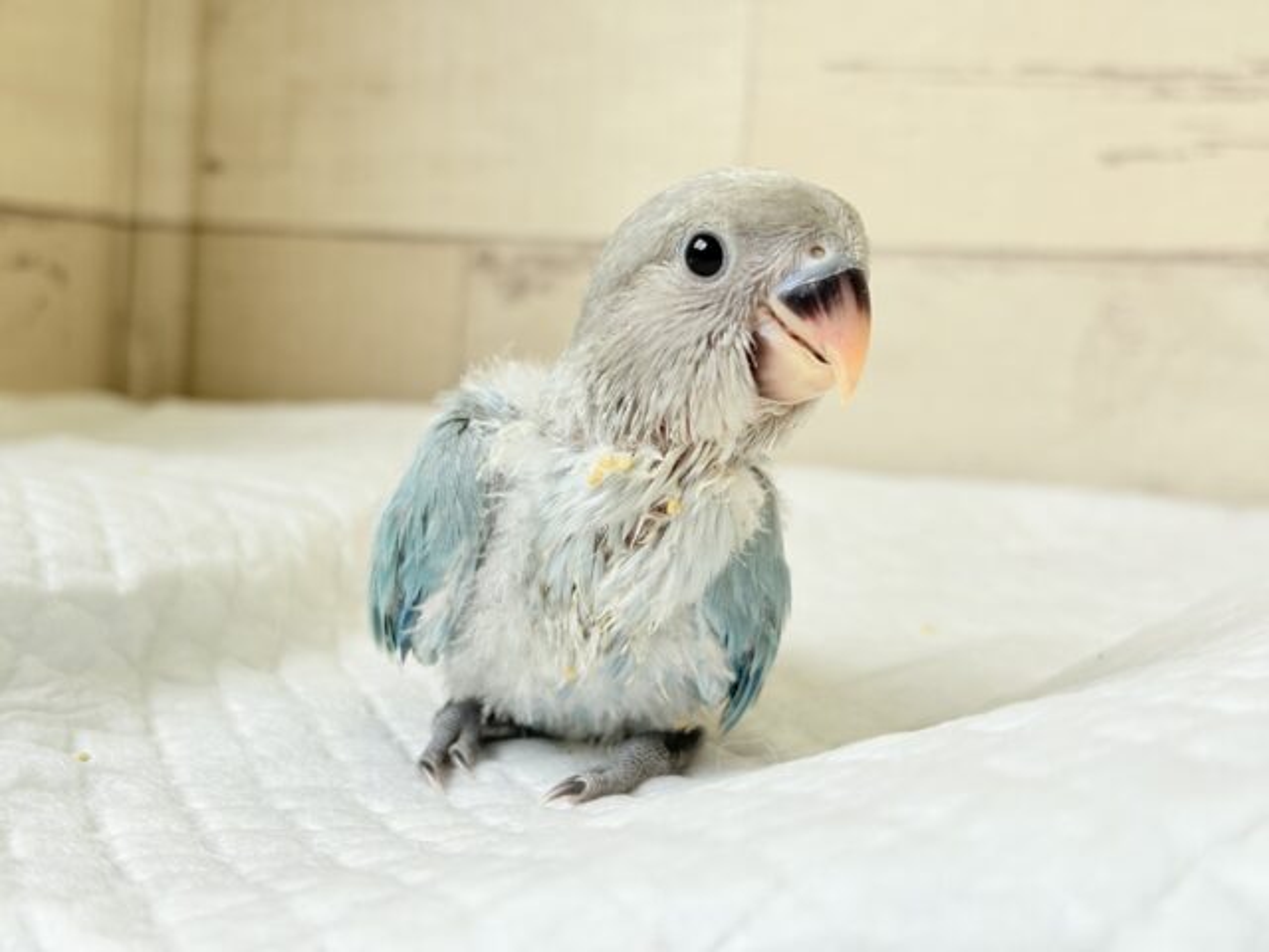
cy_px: 476
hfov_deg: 36.8
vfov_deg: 28.0
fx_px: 1906
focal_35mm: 52
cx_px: 634
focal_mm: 5.96
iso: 25
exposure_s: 1/104
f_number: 1.6
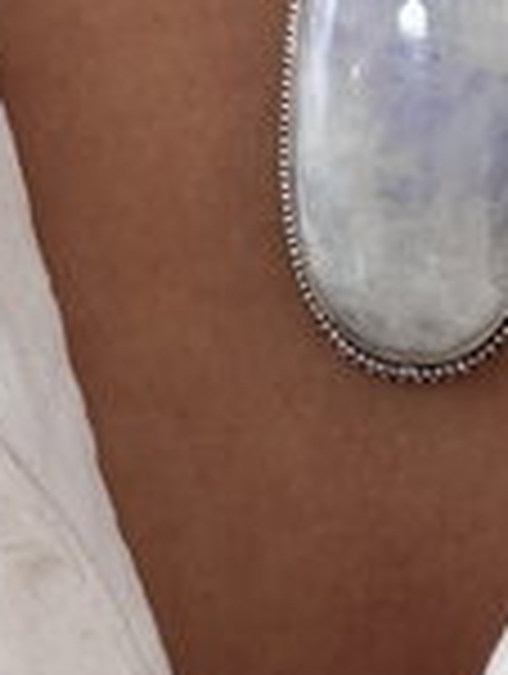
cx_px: 548
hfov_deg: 8.7
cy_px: -326
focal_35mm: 170
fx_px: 3317
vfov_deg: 11.2
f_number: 1.78
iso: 160
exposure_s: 1/186
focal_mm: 6.76
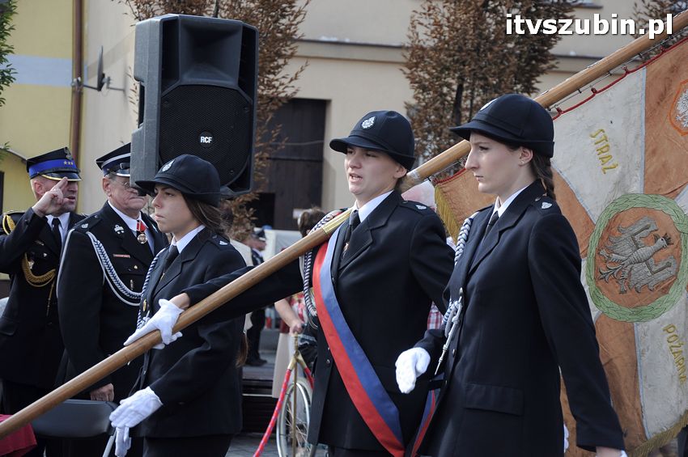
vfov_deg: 13.0
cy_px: 228
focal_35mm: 105
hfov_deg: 19.5
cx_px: 344
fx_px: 2005
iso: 400
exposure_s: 1/400
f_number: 5.3
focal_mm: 70
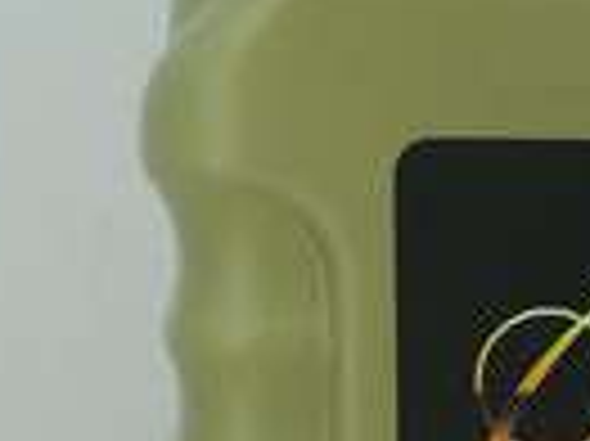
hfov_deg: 8.1
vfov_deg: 6.1
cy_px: 439
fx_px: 4104
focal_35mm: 241
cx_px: 788
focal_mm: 9.6
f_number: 3.7
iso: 80
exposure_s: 1/250
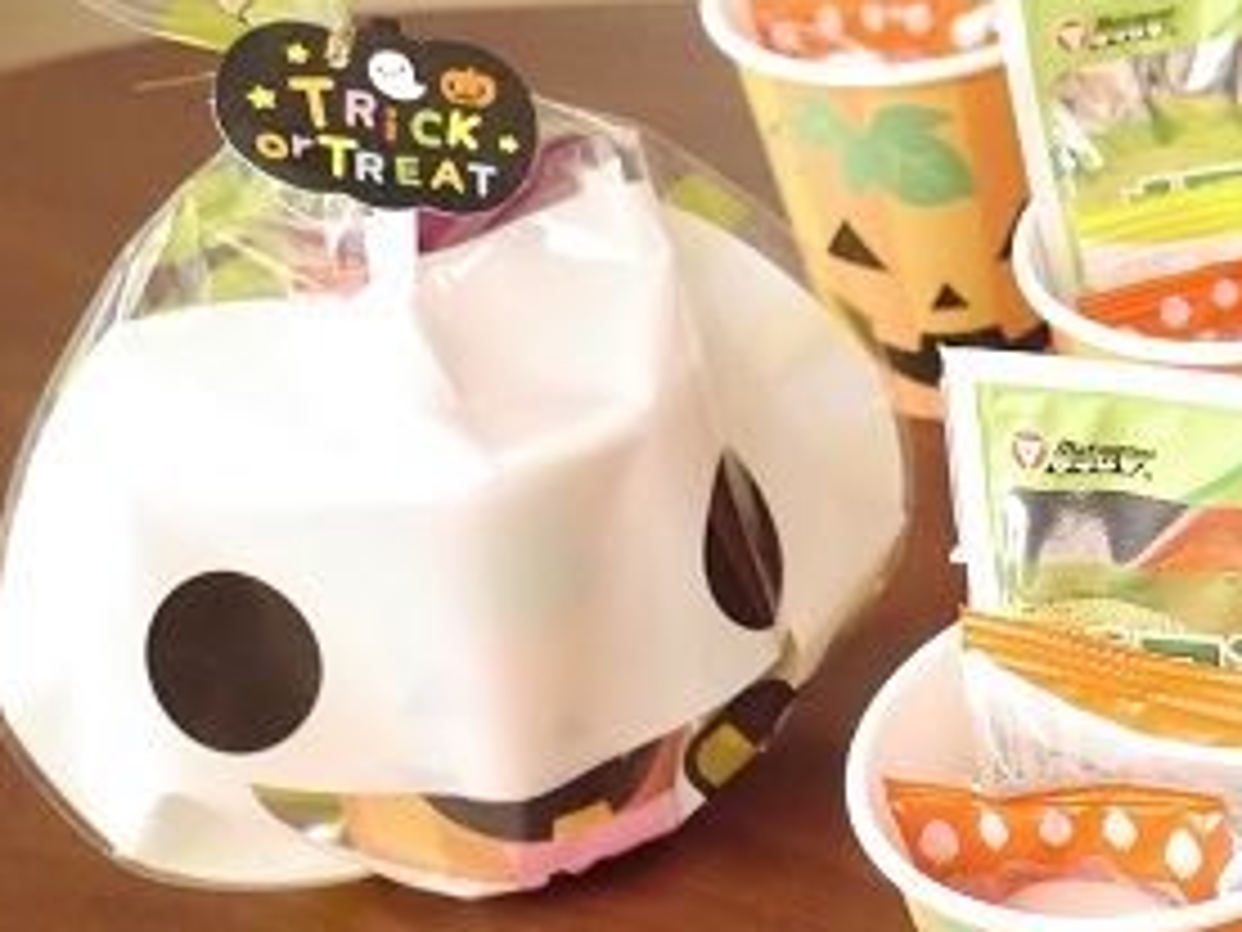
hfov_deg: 18.5
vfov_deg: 14.8
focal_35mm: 100
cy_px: 549
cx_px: 1514
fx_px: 3588
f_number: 4.5
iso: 5000
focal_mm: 20
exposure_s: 1/200
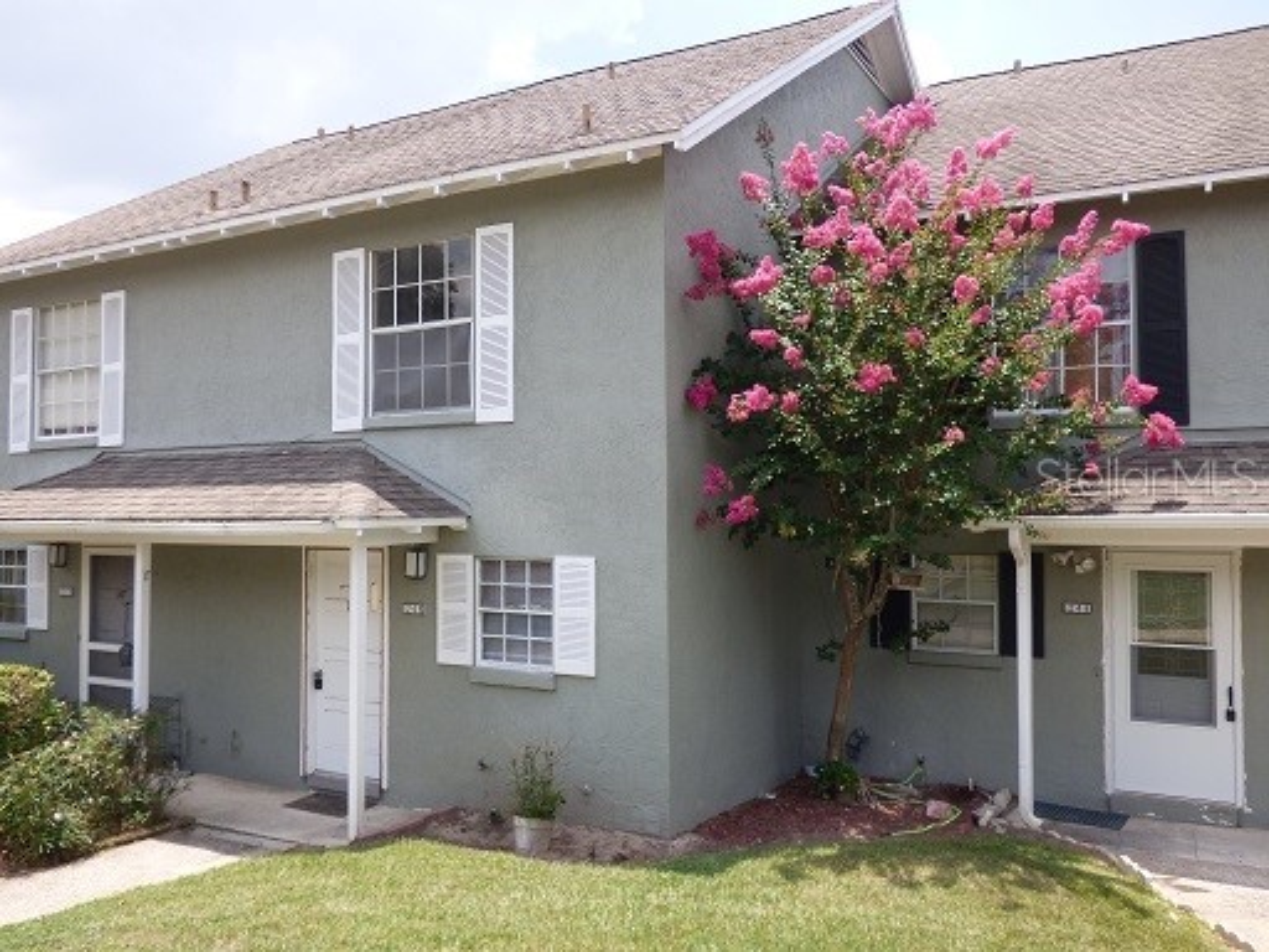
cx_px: 634
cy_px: 476
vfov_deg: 48.2
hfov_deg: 61.7
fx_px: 1063
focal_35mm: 29
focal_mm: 5.04
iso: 100
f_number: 3.2
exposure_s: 1/640
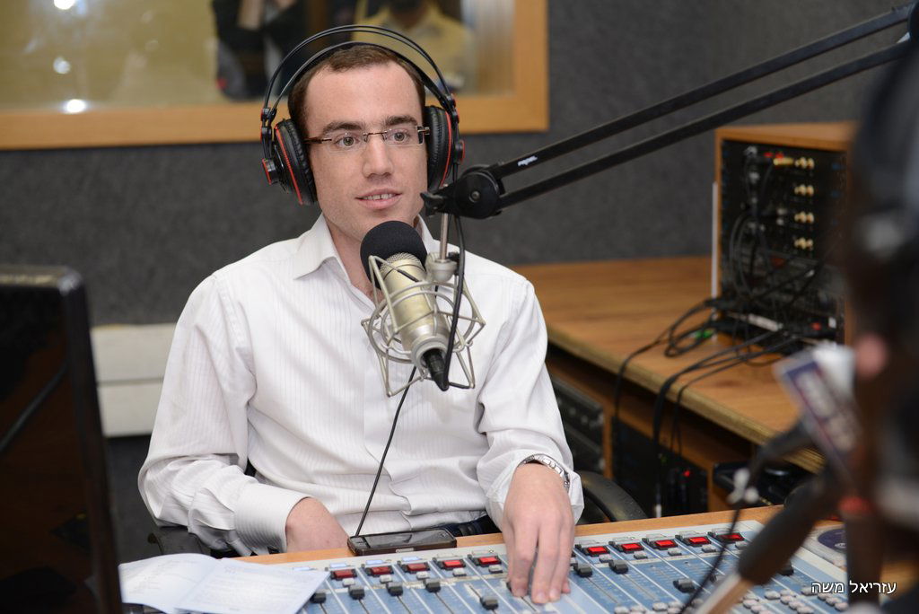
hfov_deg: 28.8
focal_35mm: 70
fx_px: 1788
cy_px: 307
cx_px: 460
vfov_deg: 19.5
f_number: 4
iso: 400
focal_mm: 70
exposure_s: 1/100
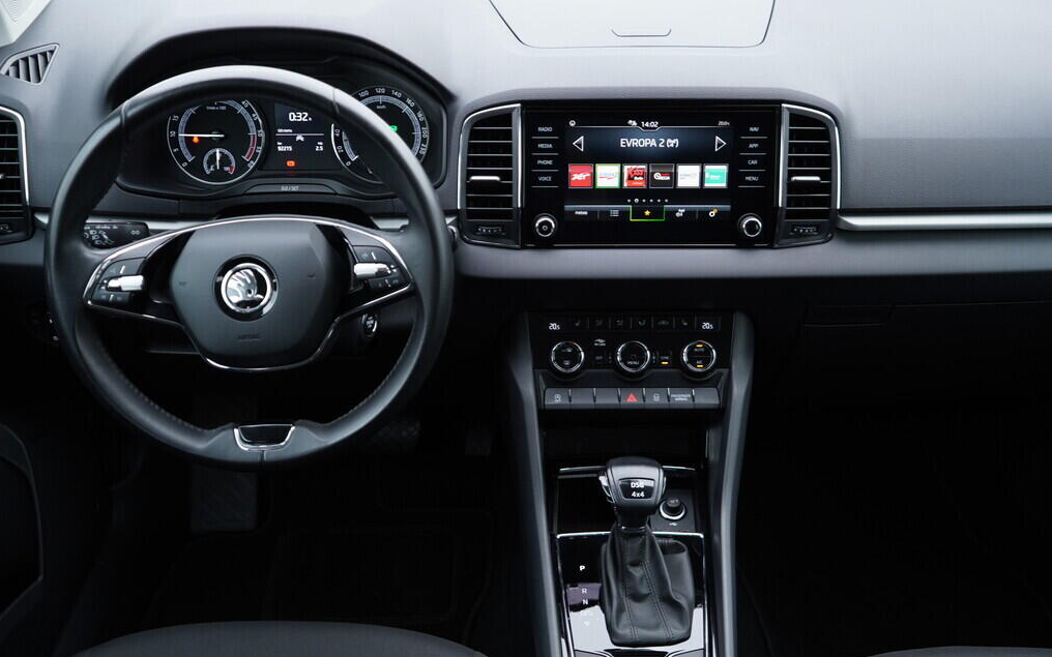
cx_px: 523
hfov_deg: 52.7
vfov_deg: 34.4
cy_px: 352
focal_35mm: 37
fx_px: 1061
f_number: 2.8
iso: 250
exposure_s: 1/40
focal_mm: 24
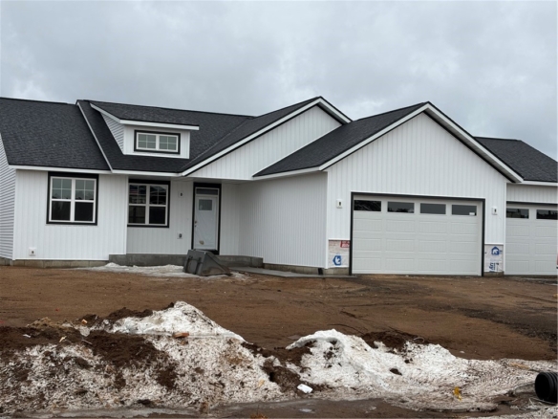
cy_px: 210
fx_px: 838
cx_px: 279
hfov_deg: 36.8
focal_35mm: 52
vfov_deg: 28.0
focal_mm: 5.96
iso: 40
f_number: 1.6
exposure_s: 1/1754
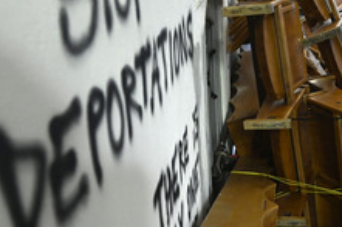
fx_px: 465
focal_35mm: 49
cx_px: 347
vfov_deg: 27.5
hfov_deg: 36.1
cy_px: 125
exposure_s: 1/125
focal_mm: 24
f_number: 4.5
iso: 4000
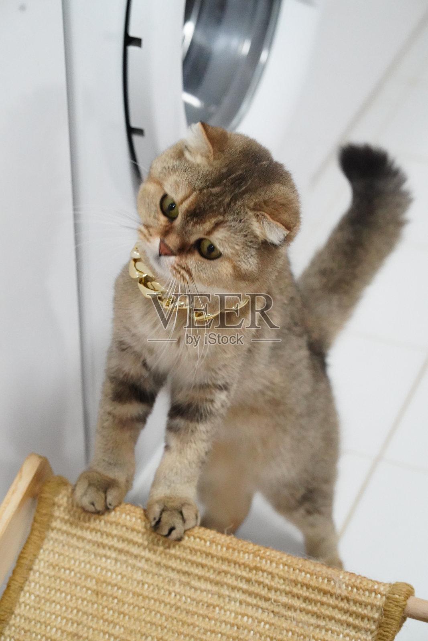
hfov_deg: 16.1
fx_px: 1515
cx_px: 214
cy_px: 320
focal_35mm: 85
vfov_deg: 23.9
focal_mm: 85
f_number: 7.1
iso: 20000
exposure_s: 1/250
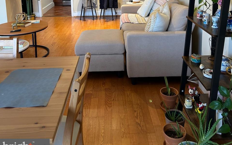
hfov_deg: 52.7
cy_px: 0
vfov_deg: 31.8
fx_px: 234
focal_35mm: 37
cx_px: 116
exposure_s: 1/60
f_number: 1.5
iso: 160
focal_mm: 5.7
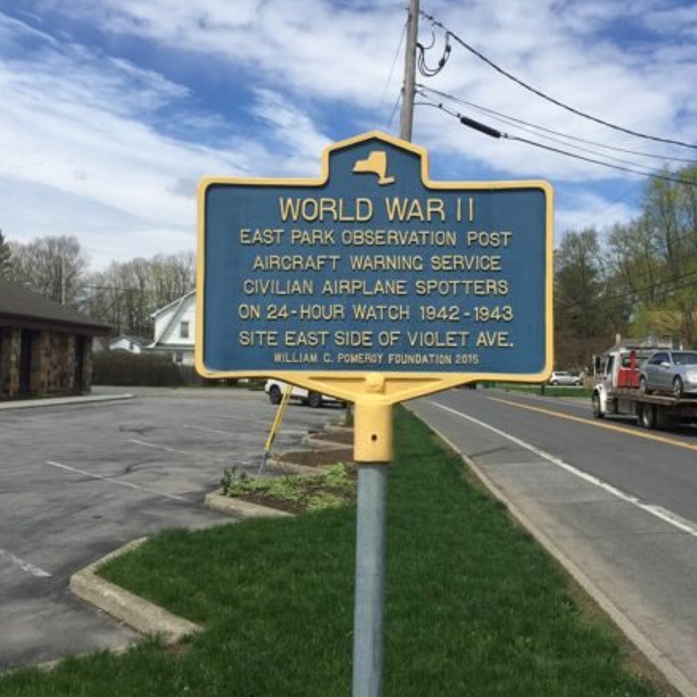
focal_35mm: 35
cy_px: 349
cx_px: 381
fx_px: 797
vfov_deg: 47.2
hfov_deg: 47.2
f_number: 2.2
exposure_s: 1/3049
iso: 32
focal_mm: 4.15
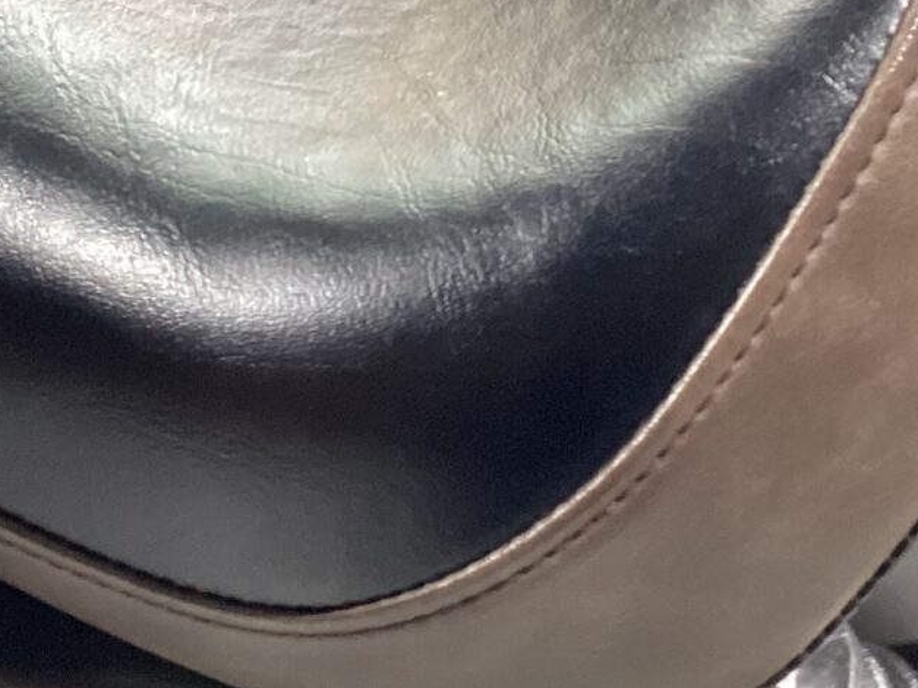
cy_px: 154
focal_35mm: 95
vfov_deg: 15.5
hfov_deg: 20.5
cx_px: 227
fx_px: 2519
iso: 400
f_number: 2.4
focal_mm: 3.3
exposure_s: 1/40
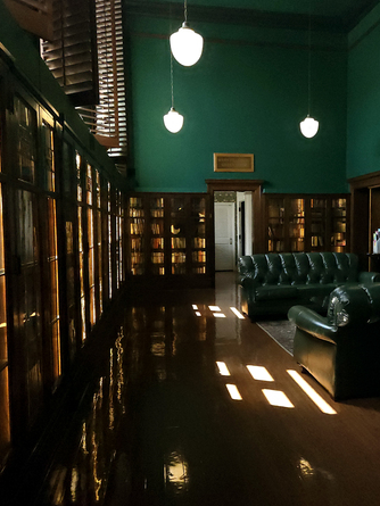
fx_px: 454
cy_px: 252
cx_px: 255
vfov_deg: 58.3
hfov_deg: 44.8
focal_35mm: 31
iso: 3200
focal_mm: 5.4
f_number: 1.8
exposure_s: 1/2000
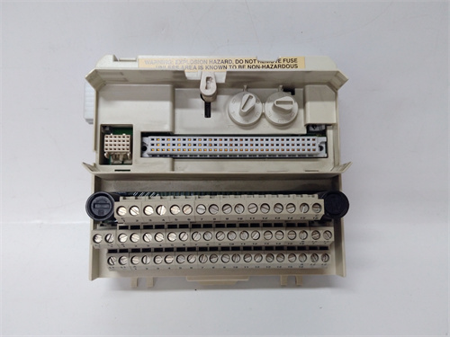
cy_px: 168
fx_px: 351
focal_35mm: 27
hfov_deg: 65.3
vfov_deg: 51.4
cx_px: 225
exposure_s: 1/30
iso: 185
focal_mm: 3.79
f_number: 2
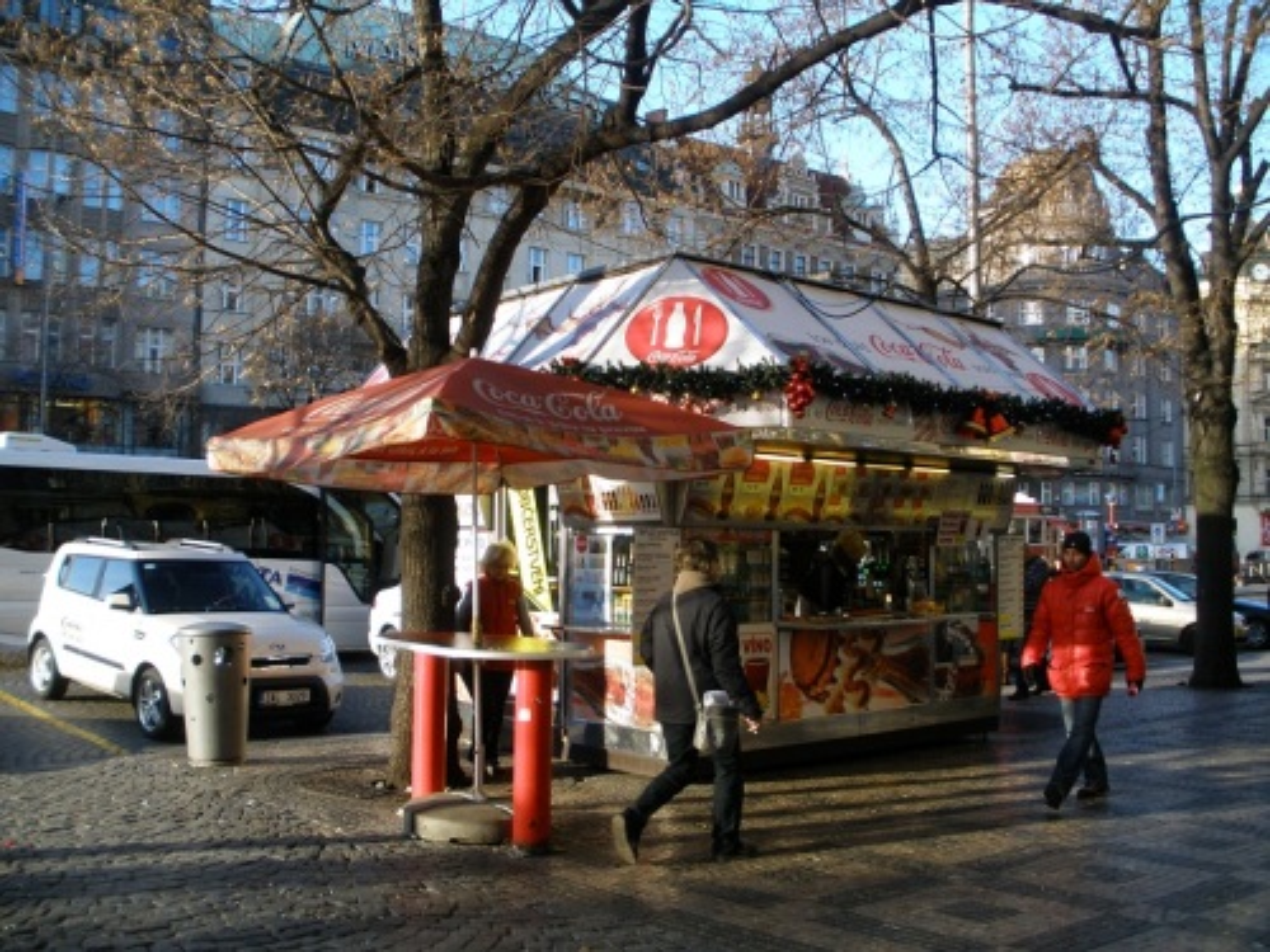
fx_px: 1321
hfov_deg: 51.4
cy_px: 476
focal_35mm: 36
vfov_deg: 39.7
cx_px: 635
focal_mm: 6.3
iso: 80
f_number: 3.5
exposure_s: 1/160
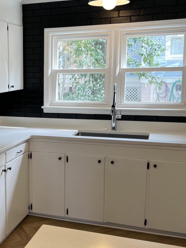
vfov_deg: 38.2
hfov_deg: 27.8
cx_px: 12
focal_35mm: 50
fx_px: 358
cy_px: 121
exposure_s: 1/120
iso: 50
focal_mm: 5.7
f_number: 1.5
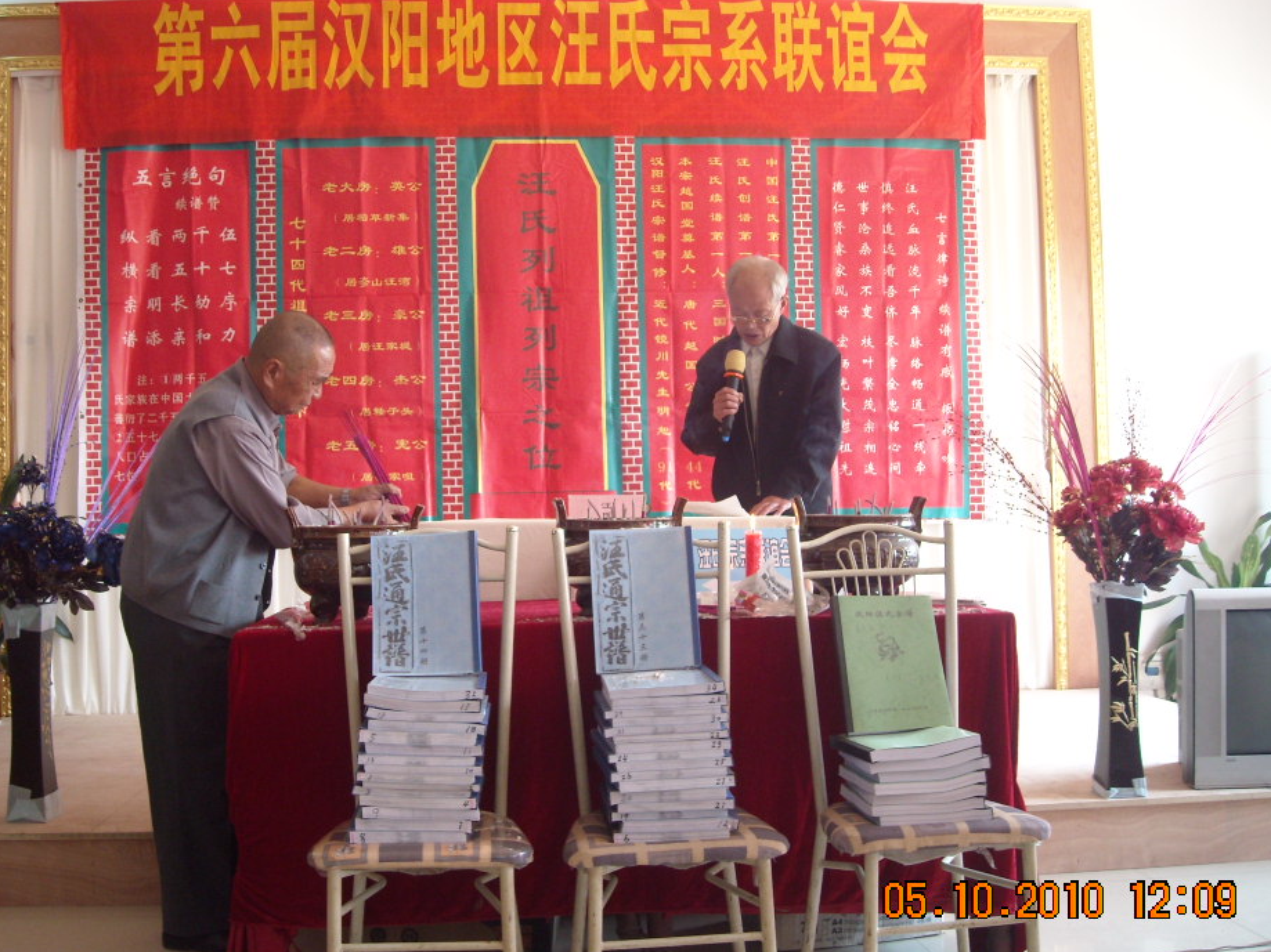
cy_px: 481
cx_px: 589
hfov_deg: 47.8
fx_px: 1432
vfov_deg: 36.8
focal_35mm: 39
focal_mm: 5.7
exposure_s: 1/60
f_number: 2.8
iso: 154
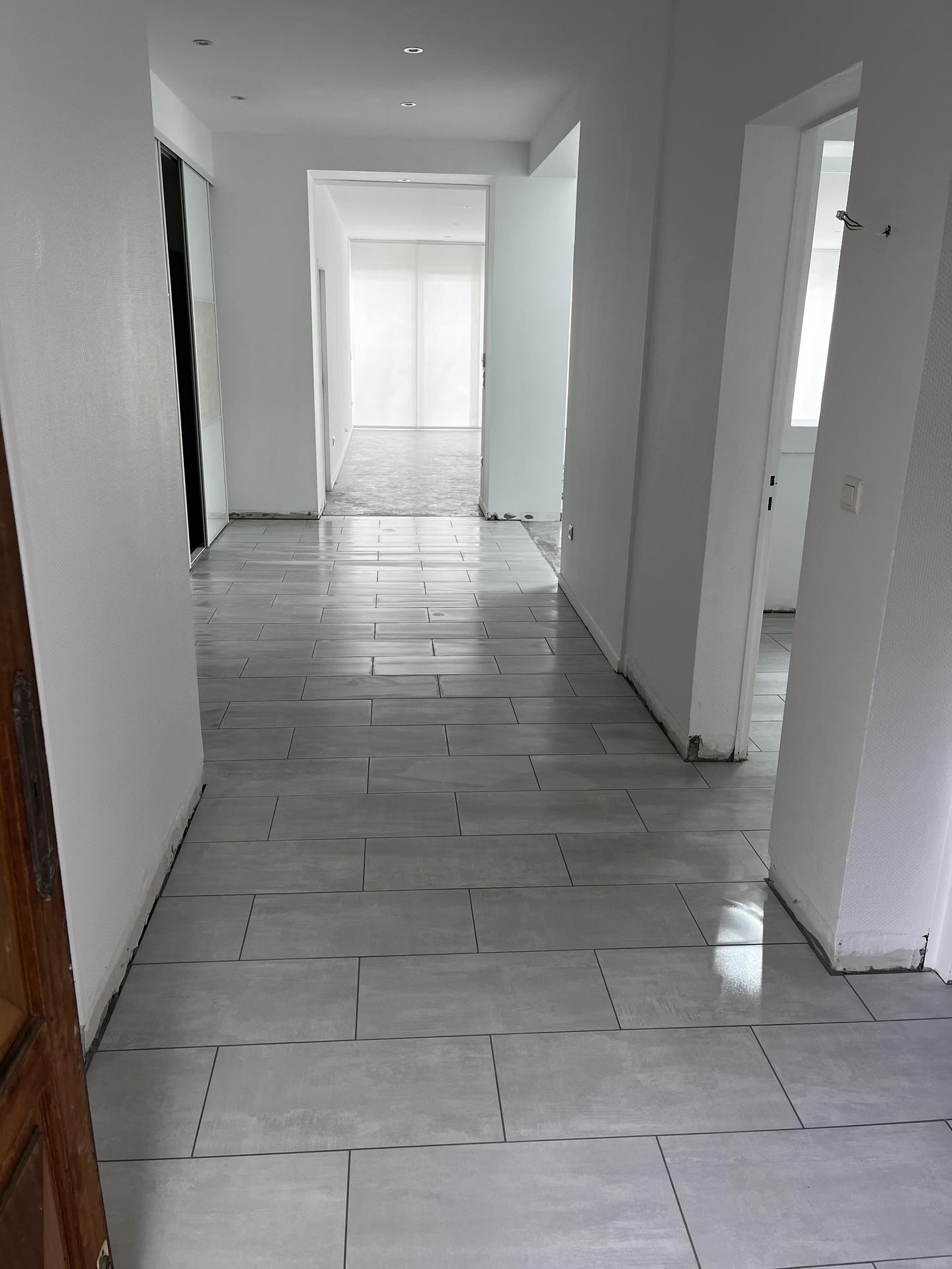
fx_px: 953
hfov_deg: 53.1
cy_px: 634
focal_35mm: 26
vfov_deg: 67.3
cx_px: 476
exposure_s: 1/145
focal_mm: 5.1
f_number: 1.6
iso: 50
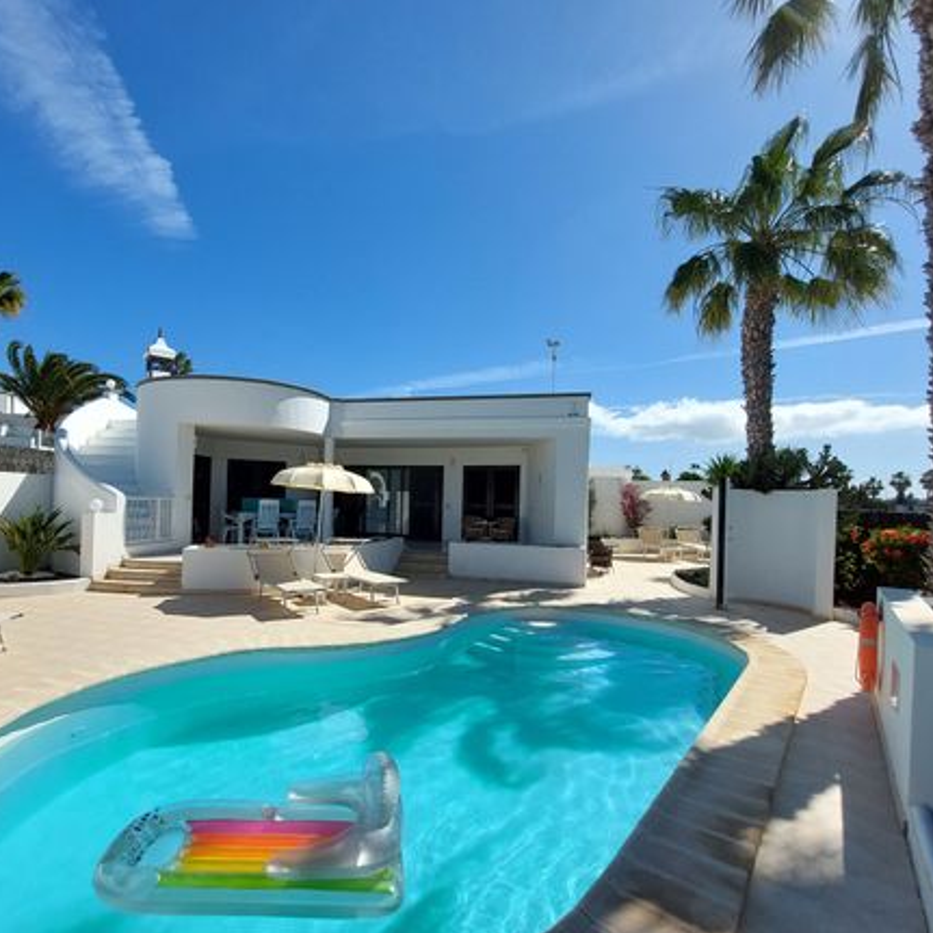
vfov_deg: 87.4
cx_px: 392
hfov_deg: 86.7
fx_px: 488
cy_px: 485
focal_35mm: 16
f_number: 2.2
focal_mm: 1.74
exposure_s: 1/2930
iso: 50
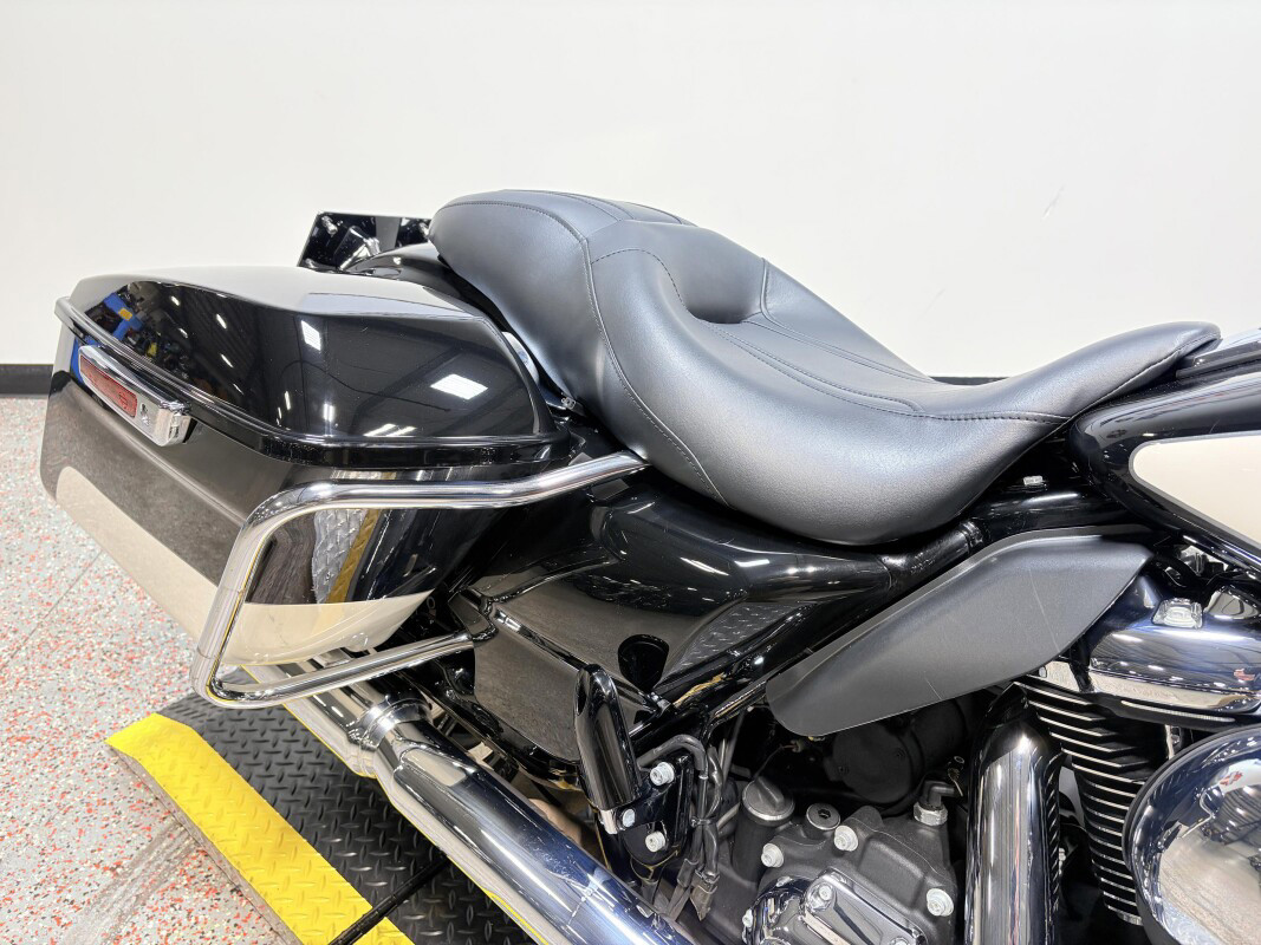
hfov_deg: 67.3
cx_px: 630
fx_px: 947
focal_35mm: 26
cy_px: 472
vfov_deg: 53.1
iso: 64
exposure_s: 1/120
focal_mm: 5.96
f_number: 1.6
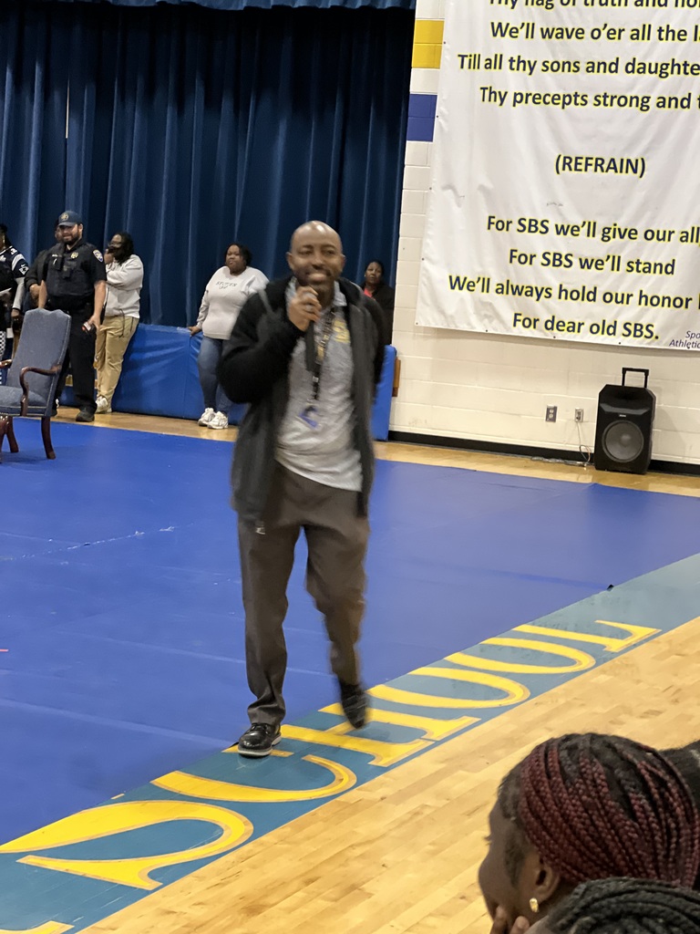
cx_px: 350
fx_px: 2076
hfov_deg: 19.1
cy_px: 467
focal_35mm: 77
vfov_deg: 25.3
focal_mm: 9
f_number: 2.8
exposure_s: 1/17
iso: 400
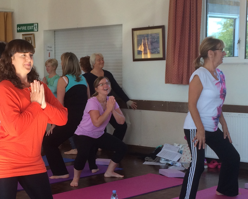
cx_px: 47
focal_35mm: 75
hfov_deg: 24.9
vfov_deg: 20.4
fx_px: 551
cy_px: 126
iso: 40
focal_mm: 4.15
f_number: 2.2
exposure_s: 1/100
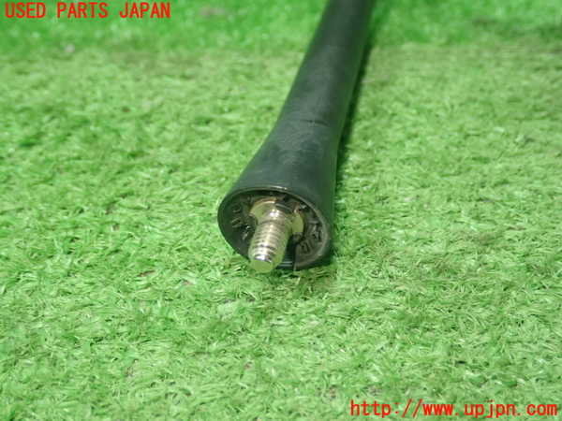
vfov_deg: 31.5
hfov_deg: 41.2
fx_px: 747
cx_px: 281
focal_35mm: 46
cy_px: 210
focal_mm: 8.41
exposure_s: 1/50
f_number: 3.1
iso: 320
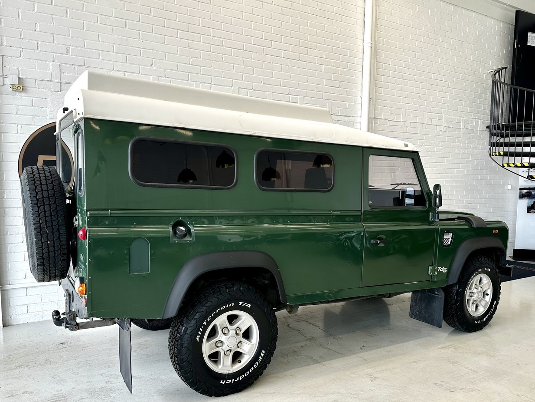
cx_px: 259
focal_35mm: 28
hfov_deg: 63.4
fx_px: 433
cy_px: 224
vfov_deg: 49.7
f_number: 1.78
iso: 64
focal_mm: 6.86
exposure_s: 1/176
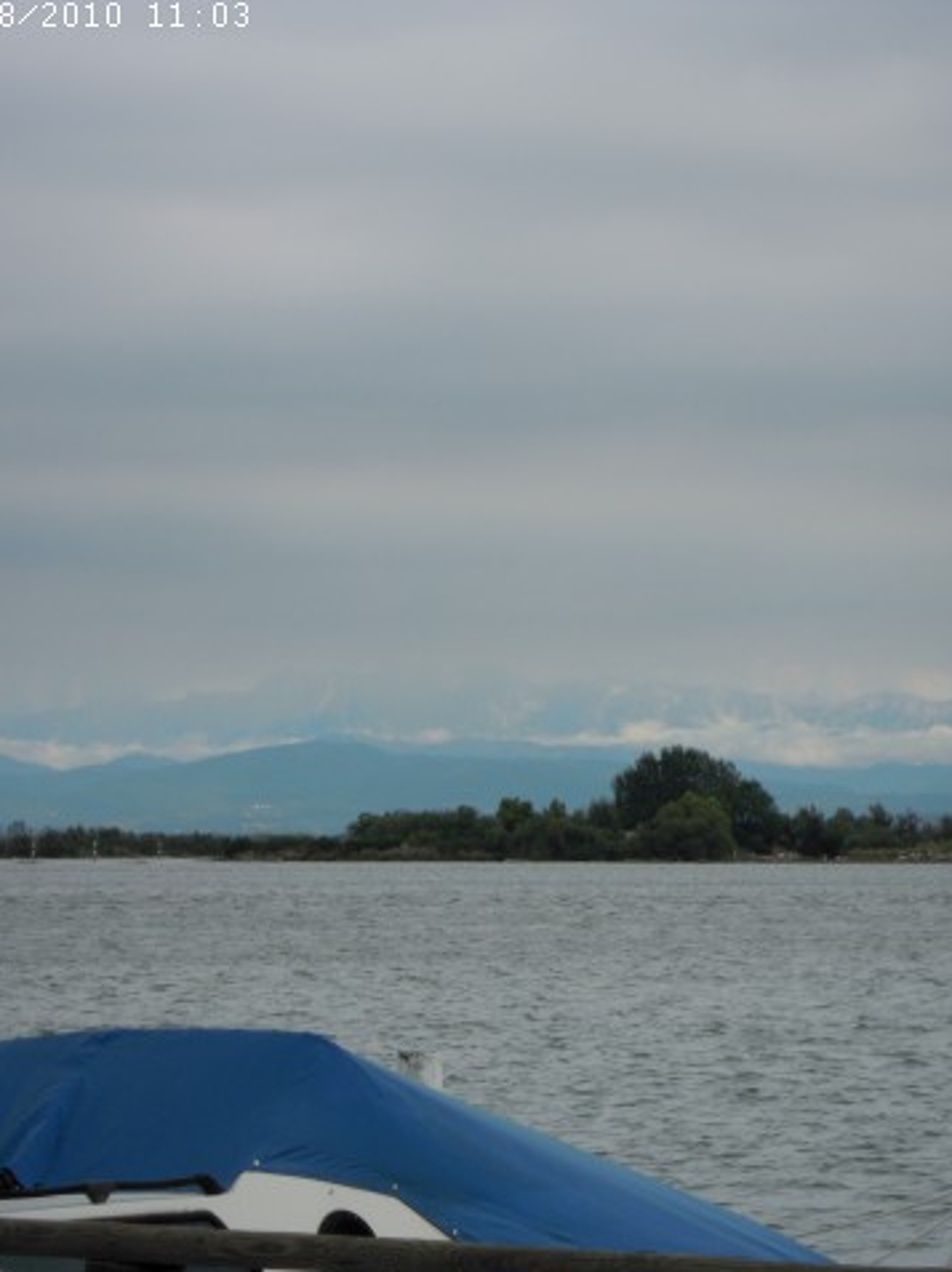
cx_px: 571
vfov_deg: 10.5
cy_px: 637
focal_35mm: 188
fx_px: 6903
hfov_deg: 7.9
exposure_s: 1/320
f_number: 6.6
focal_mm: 25
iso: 100
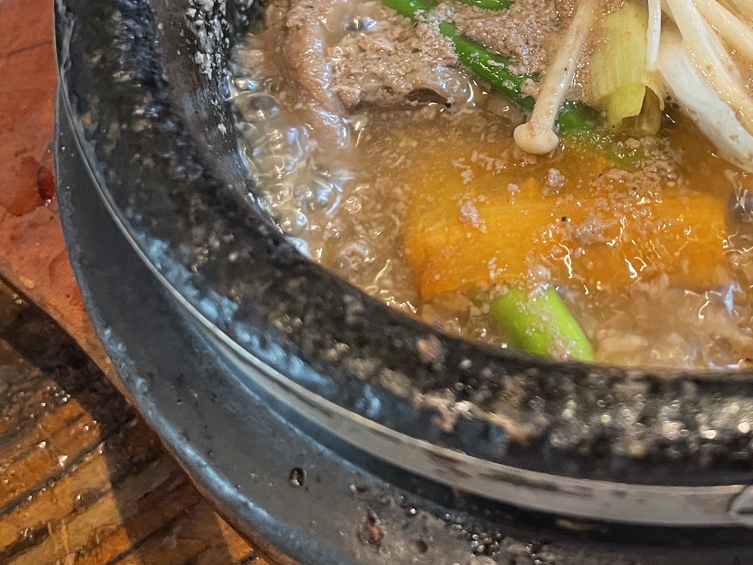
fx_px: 1175
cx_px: 662
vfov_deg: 26.0
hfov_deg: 33.8
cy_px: 34
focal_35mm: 54
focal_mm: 4.2
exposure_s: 1/60
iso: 160
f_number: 1.6
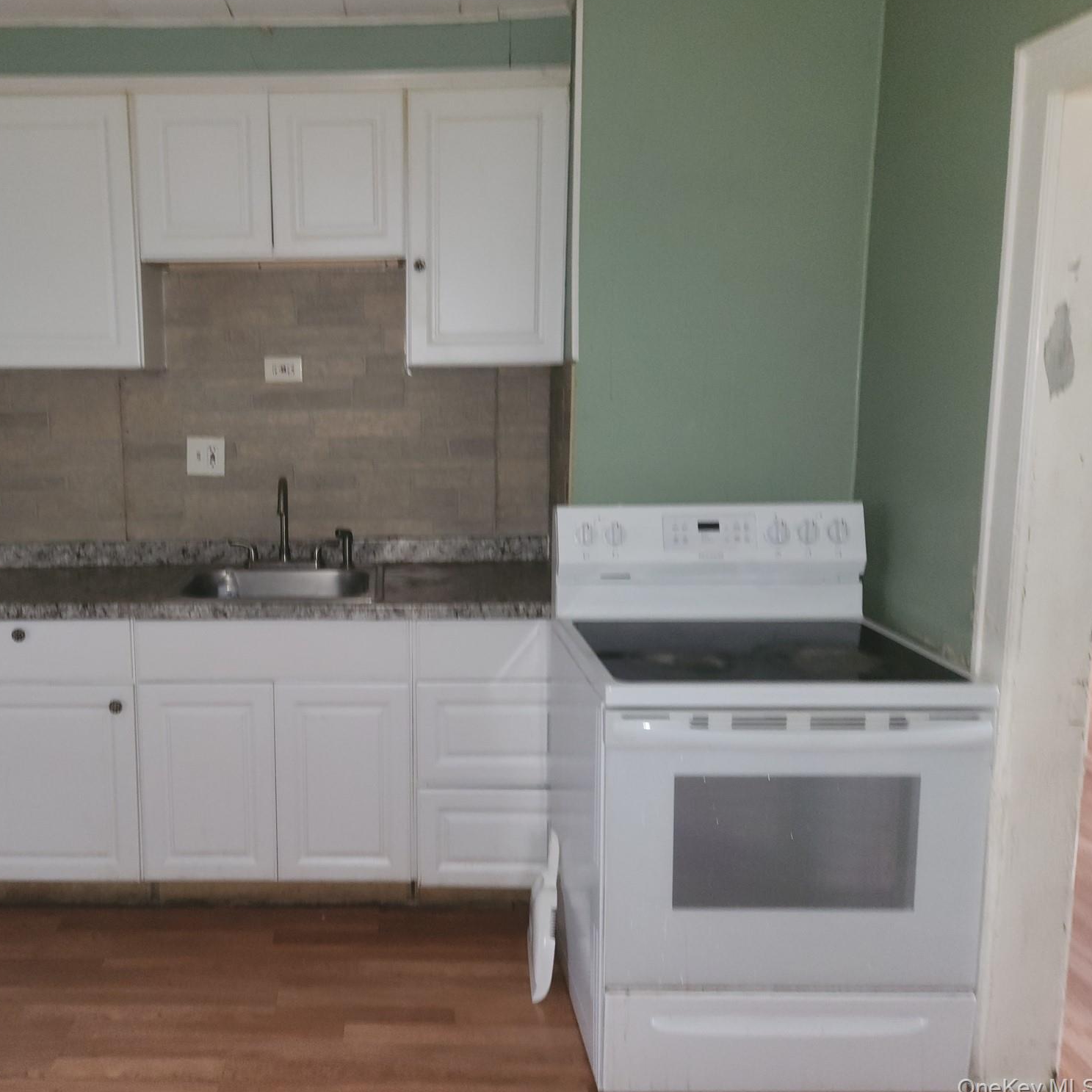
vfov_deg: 57.3
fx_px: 999
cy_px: 541
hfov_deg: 56.0
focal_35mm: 28
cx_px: 355
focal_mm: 5.4
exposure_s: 1/17
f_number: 1.8
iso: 125
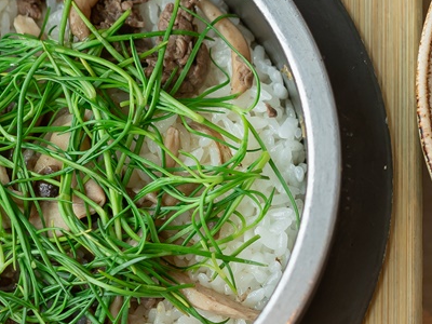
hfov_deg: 8.5
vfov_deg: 6.4
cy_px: -46
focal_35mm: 231
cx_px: 486
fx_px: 2883
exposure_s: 1/125
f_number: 2.2
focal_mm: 50
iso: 100
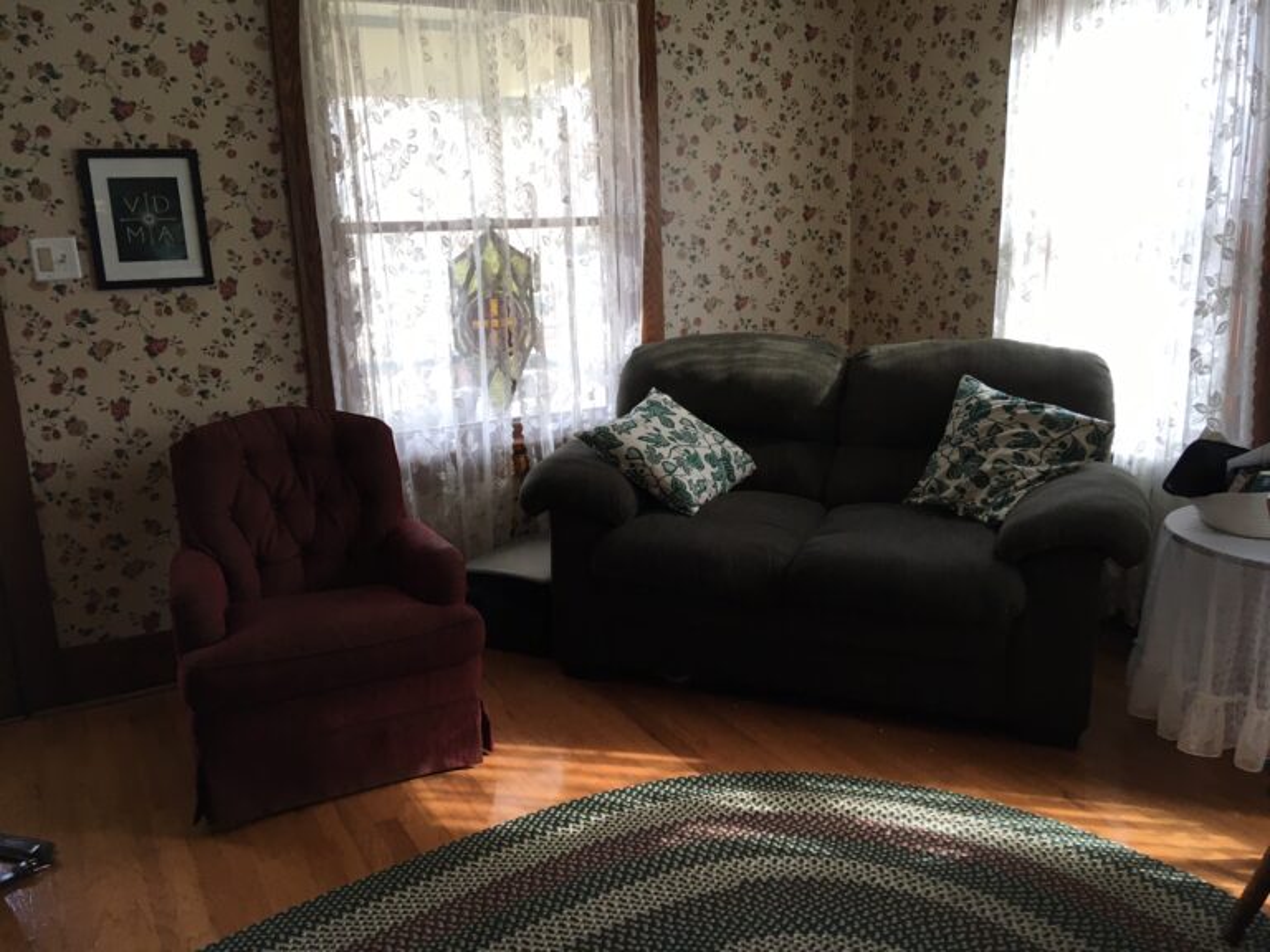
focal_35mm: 29
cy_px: 476
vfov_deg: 48.2
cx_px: 635
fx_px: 1064
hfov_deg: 61.7
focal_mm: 4.15
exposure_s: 1/30
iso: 32
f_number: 2.2
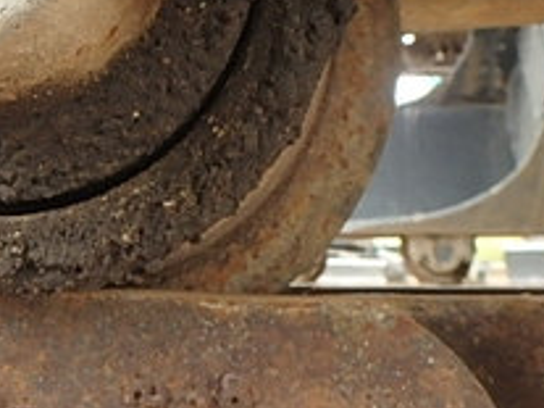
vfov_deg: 24.3
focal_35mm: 58
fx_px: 911
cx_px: 79
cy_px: 18
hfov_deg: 32.0
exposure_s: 1/30
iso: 200
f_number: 4.1
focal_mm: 4.5
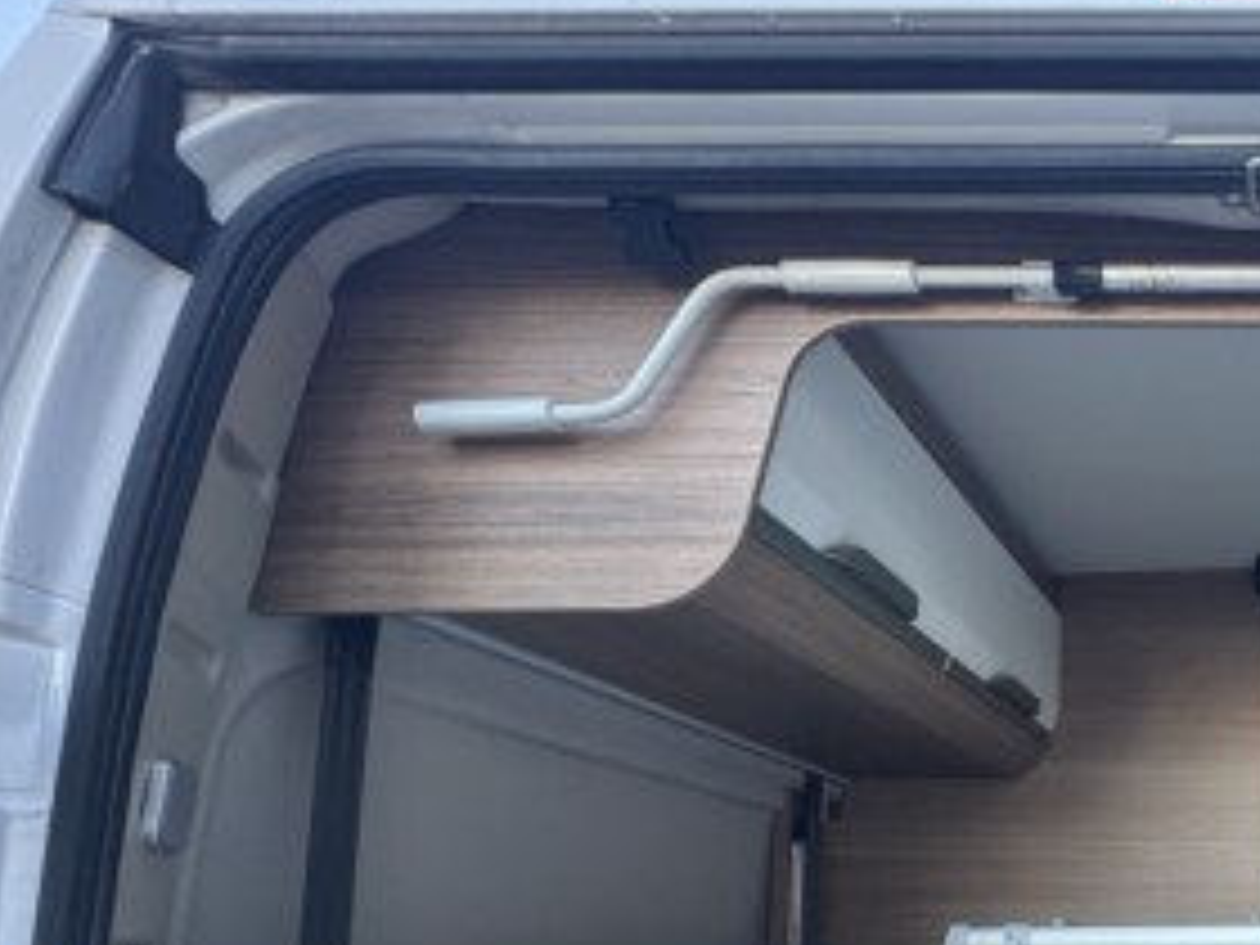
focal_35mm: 32
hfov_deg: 44.5
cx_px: 1359
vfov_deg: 40.5
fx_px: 1165
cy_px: 868
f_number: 2.2
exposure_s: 1/101
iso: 40
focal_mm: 2.22
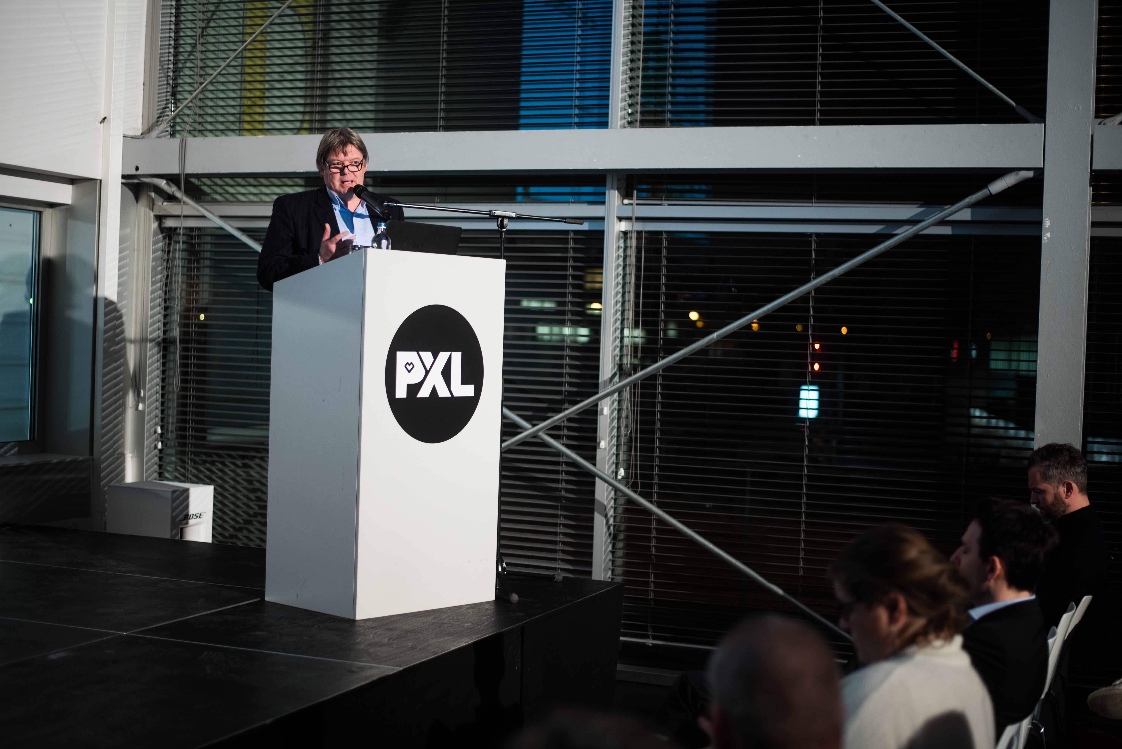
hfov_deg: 39.6
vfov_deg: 27.0
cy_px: 374
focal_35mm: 50
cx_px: 561
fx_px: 1559
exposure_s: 1/80
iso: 400
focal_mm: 50
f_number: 1.8
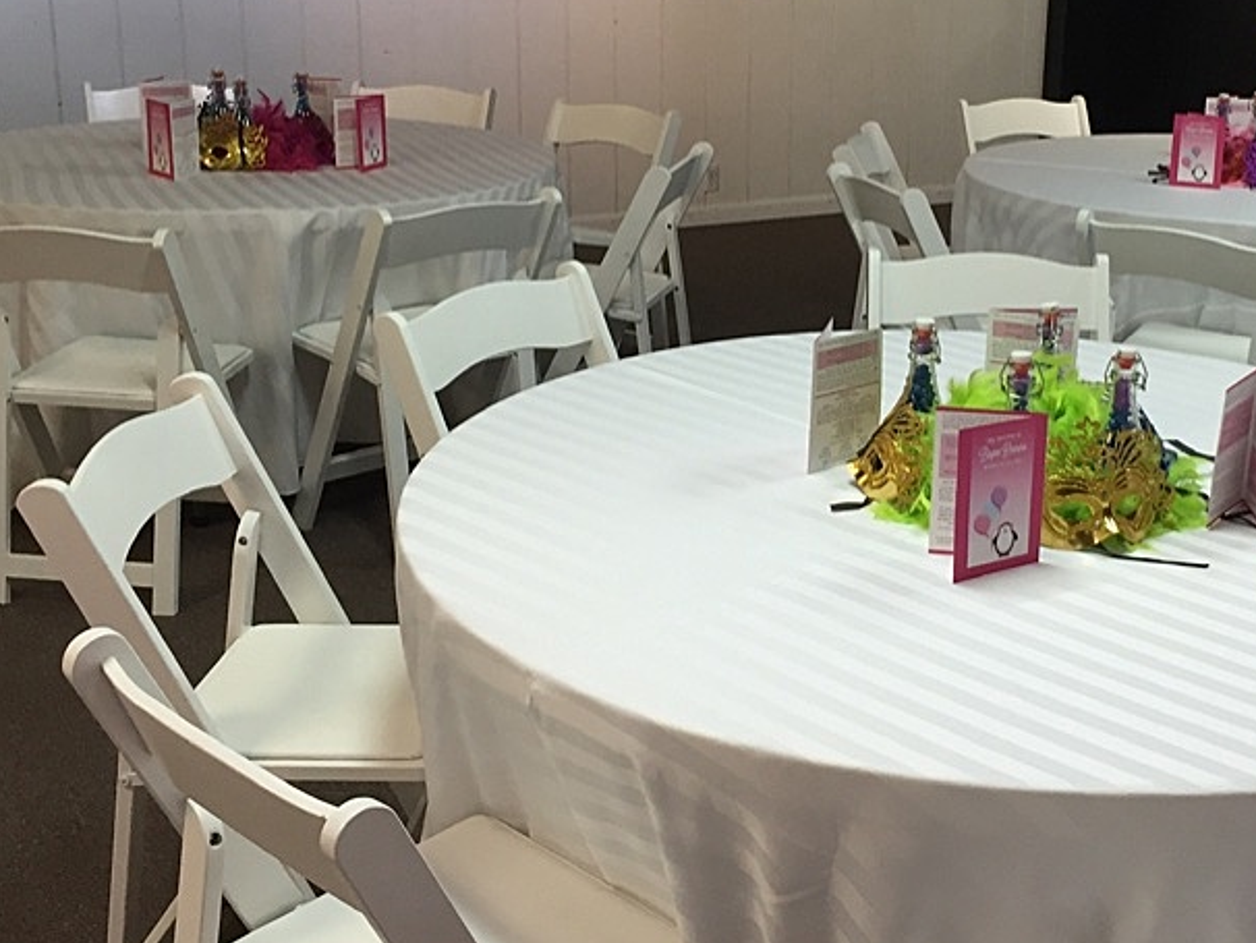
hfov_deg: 38.4
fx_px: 1779
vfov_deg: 29.5
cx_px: 854
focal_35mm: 49
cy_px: 336
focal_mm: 4.15
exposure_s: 1/30
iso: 80
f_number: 2.2
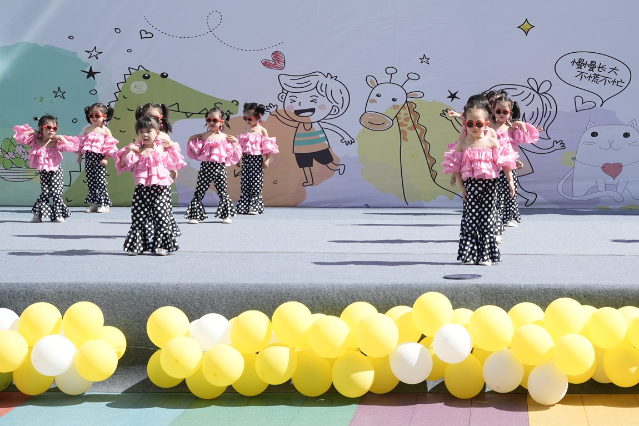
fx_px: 1278
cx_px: 482
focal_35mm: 72
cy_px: 101
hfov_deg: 27.7
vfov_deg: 18.8
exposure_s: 1/400
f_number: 8
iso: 320
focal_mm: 46
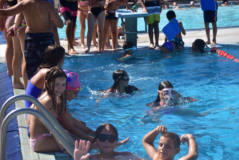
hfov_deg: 19.5
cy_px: 80
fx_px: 697
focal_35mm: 105
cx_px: 120
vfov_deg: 13.0
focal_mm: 70
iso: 100
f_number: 4.5
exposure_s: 1/800
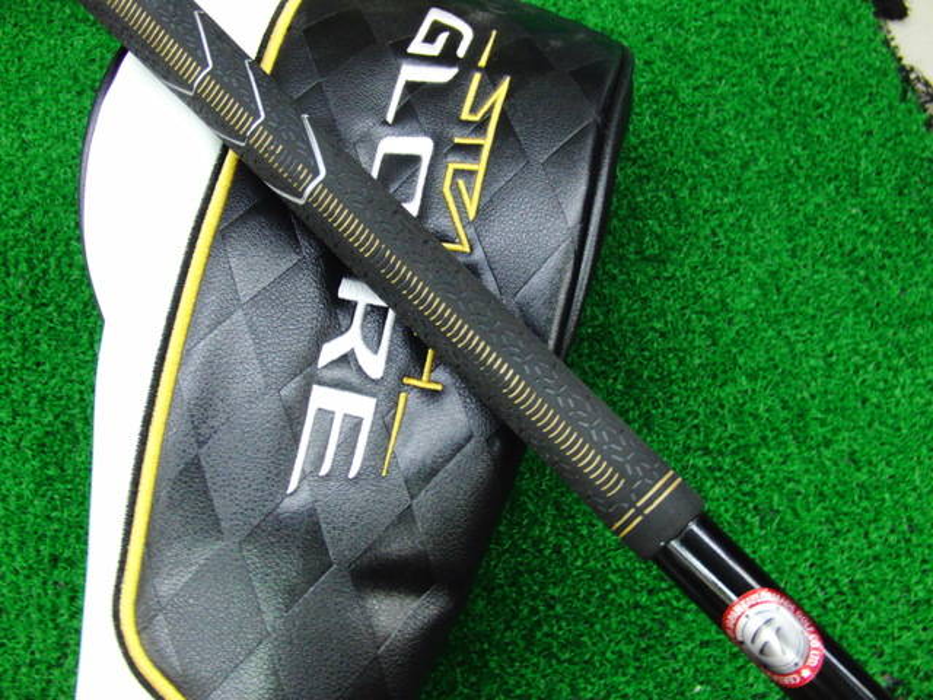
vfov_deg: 38.7
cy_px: 350
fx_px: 997
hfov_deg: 50.1
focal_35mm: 37
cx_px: 466
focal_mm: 6.42
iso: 400
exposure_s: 1/30
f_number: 3.6
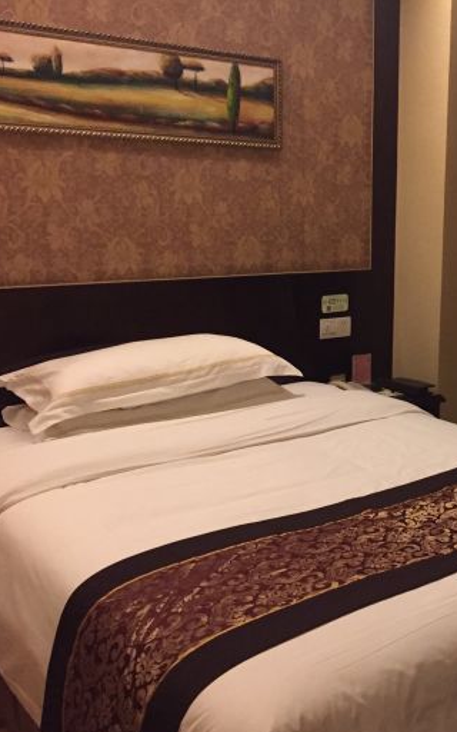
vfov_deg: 47.2
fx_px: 837
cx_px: 450
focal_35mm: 42
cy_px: 374
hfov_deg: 28.7
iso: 250
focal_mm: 4.15
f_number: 2.2
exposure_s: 1/17
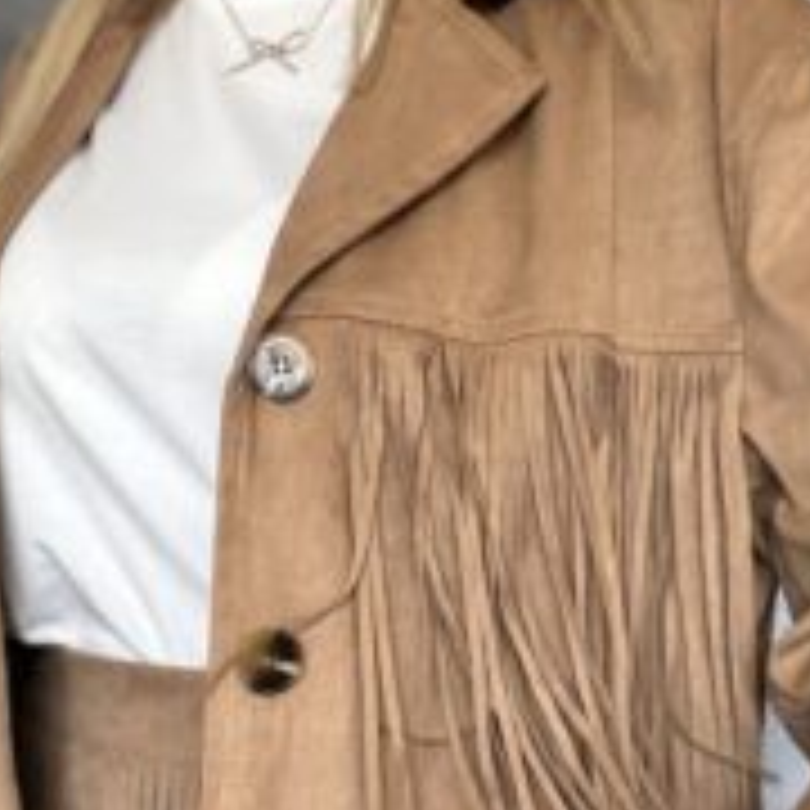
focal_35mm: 59
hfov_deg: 29.0
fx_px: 1562
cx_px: 320
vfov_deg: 28.1
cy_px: 716
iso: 125
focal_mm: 2.69
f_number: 1.9
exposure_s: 1/60
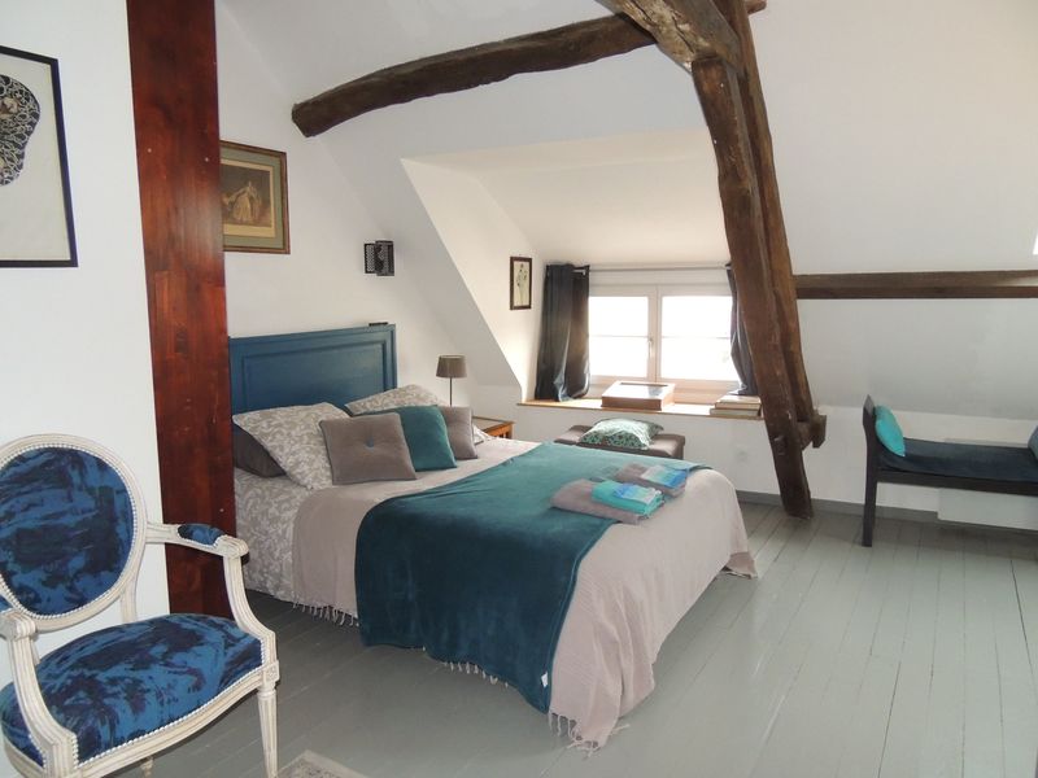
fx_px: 720
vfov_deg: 56.8
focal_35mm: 24
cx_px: 519
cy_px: 389
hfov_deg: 71.6
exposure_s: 1/80
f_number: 3
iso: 800
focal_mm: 4.3
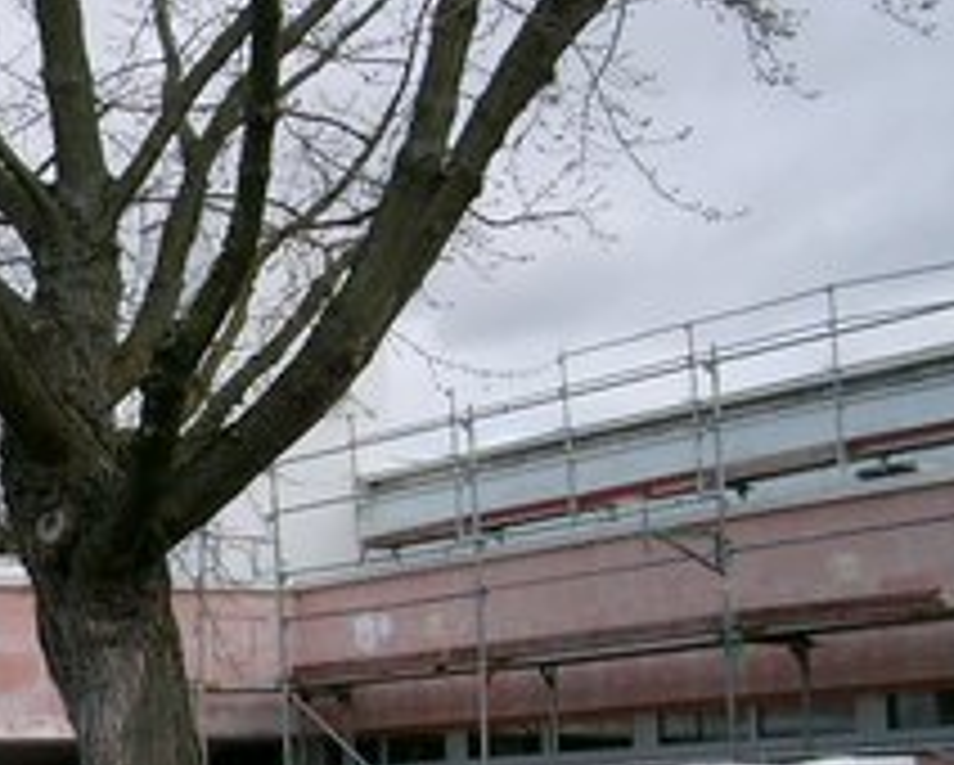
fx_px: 2883
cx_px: -320
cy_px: 842
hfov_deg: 17.5
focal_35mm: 102
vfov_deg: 14.8
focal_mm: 7.6
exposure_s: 1/400
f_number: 5
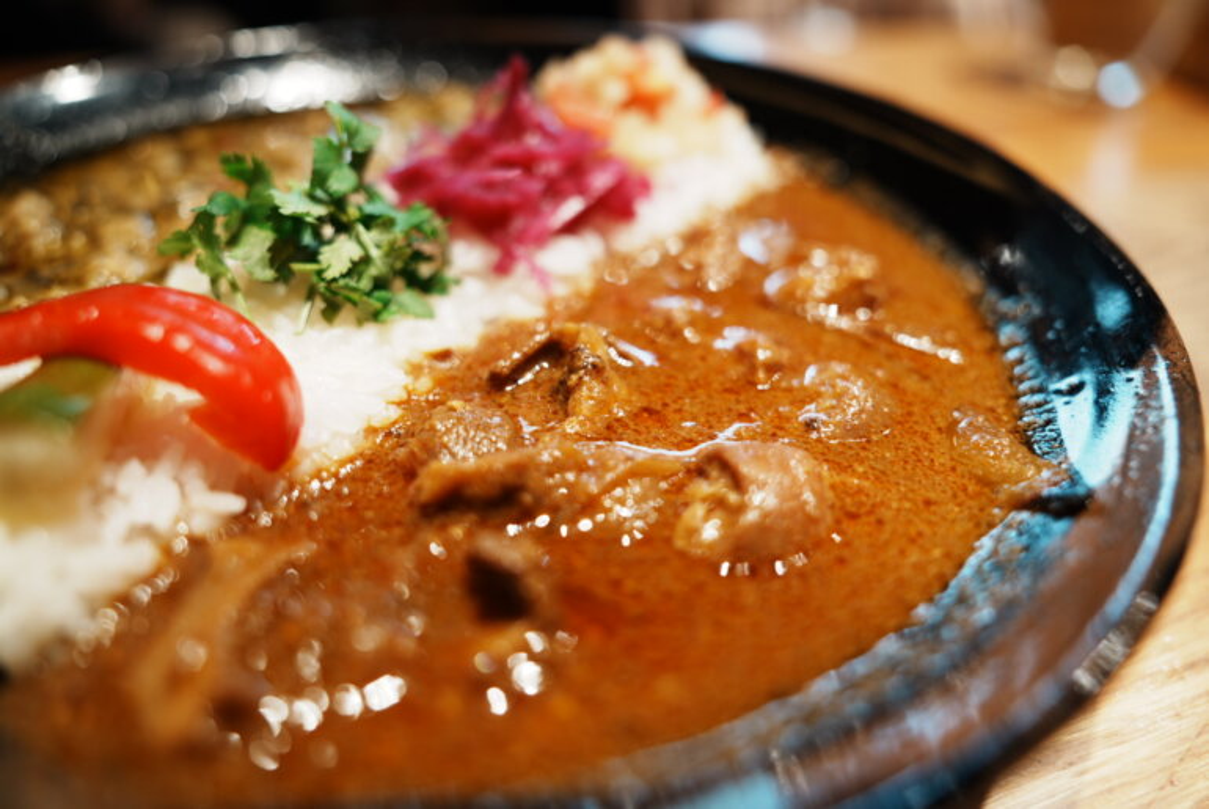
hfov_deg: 71.5
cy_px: 404
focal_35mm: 25
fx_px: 840
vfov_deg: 51.4
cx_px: 604
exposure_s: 1/40
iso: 100
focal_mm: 25
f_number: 2.8
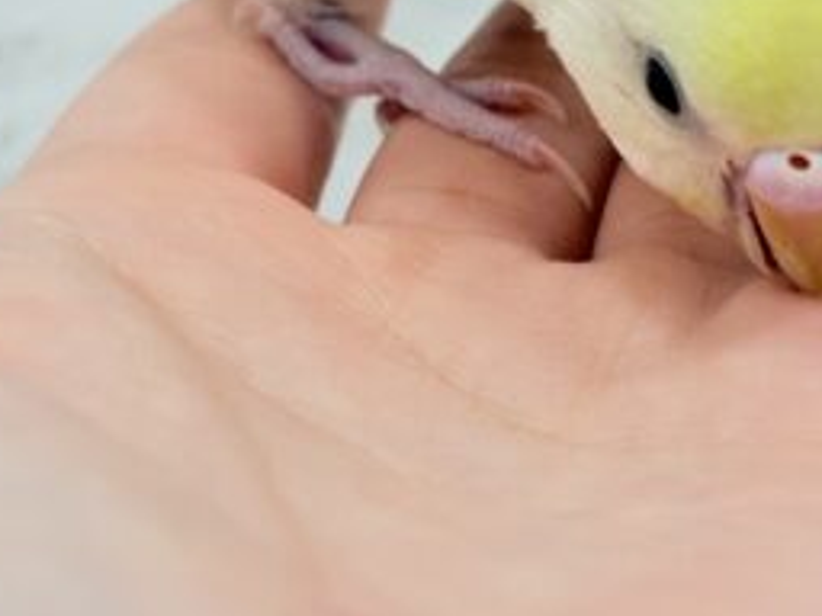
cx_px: 568
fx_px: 3087
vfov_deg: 11.2
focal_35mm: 130
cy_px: -71
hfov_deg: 15.1
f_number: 1.6
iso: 64
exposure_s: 1/100
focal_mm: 5.96
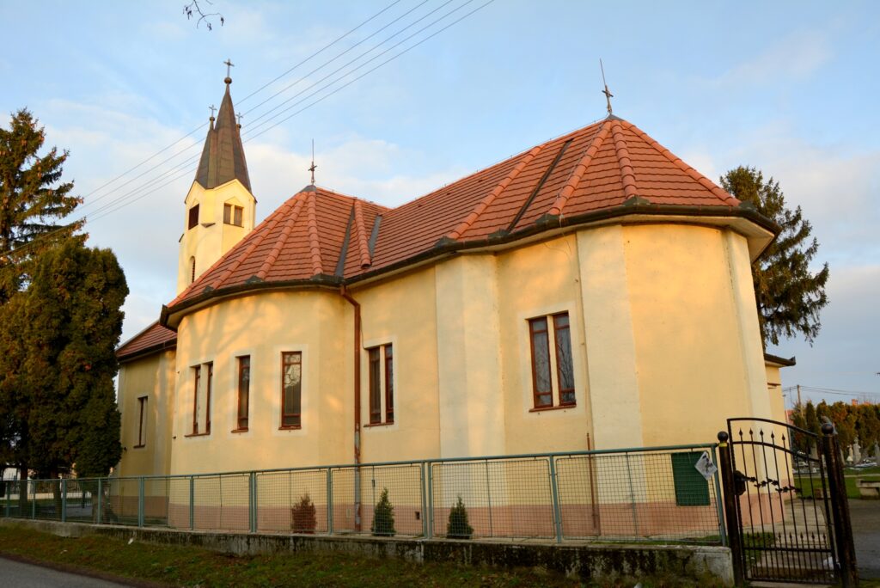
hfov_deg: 67.4
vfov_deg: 48.0
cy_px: 294
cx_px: 440
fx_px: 660
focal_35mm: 27
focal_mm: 18
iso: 200
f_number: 7.1
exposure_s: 1/200
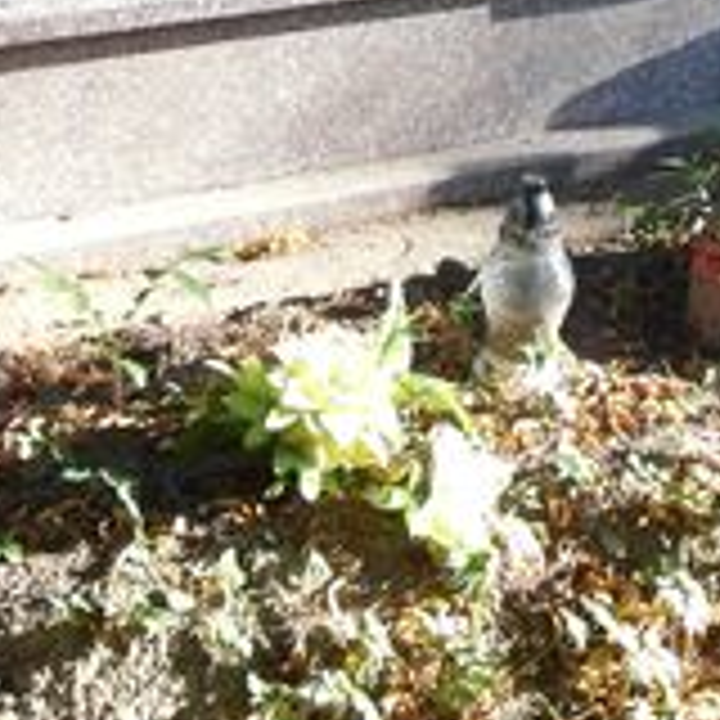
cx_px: 400
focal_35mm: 85
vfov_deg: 19.2
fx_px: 2000
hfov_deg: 20.4
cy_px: -144
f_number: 3.4
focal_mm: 5.2
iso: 80
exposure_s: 1/90
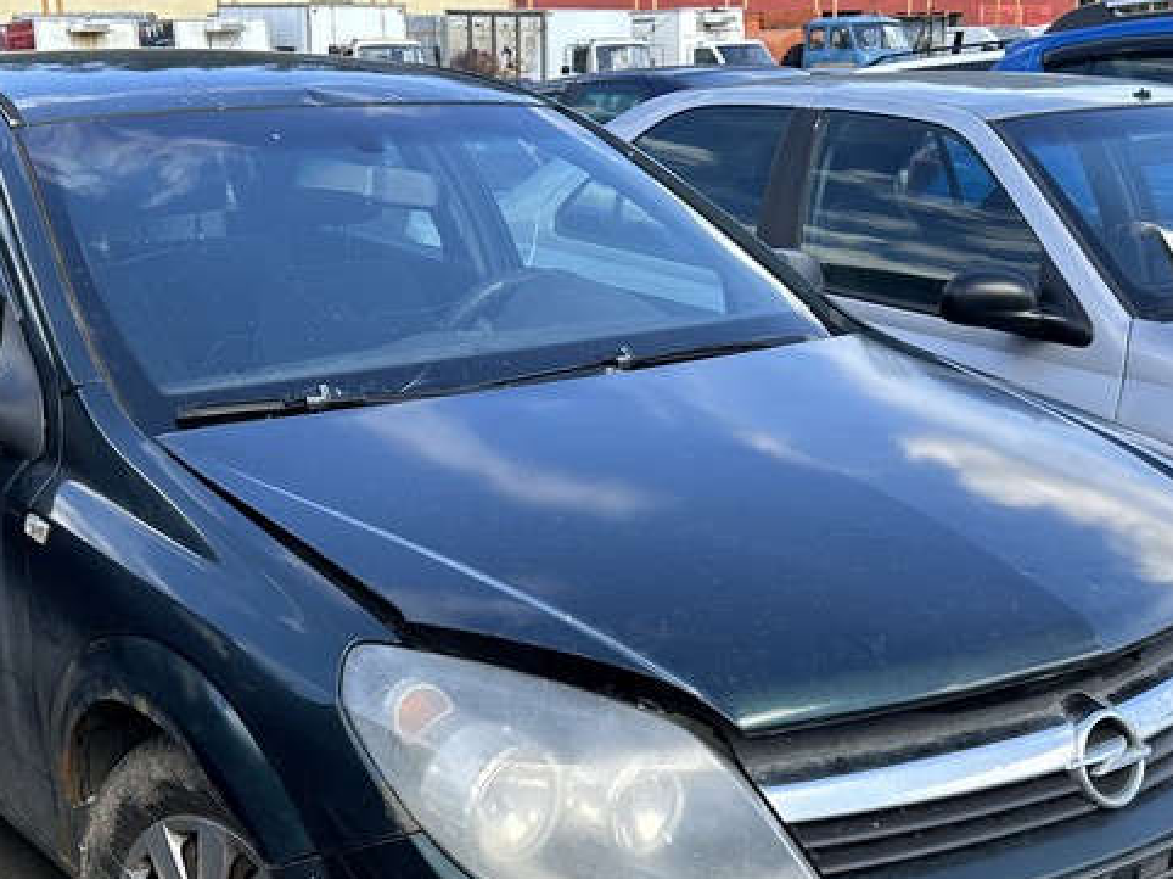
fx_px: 1727
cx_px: 557
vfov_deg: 28.2
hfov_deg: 37.5
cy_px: 653
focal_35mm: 51
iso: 80
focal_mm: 6.86
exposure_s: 1/850
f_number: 1.78
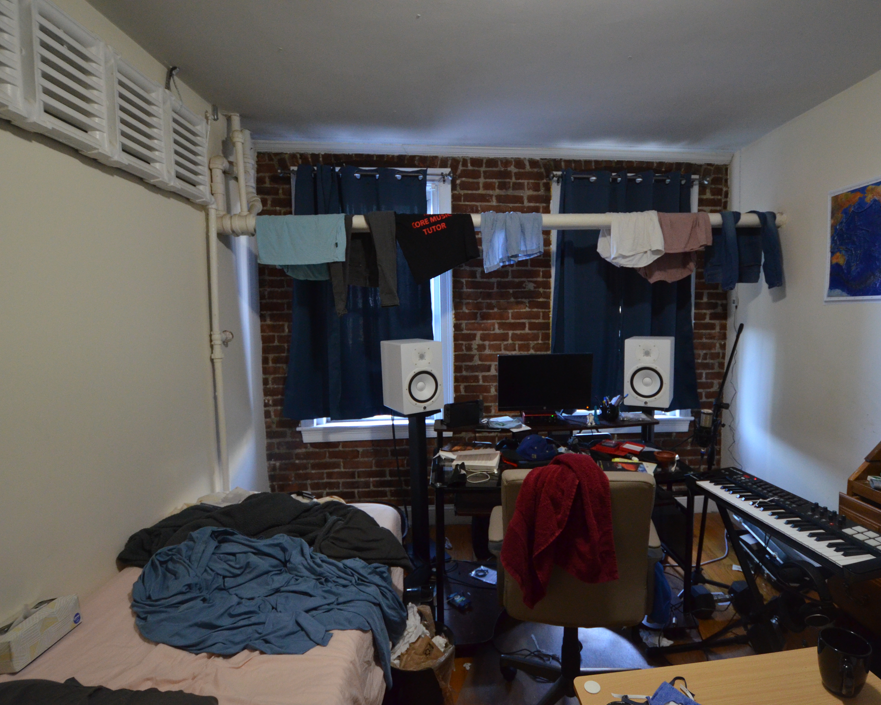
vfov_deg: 77.0
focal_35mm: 17
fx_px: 443
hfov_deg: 89.2
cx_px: 497
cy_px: 353
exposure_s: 1/50
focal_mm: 10
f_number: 3.5
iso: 2000
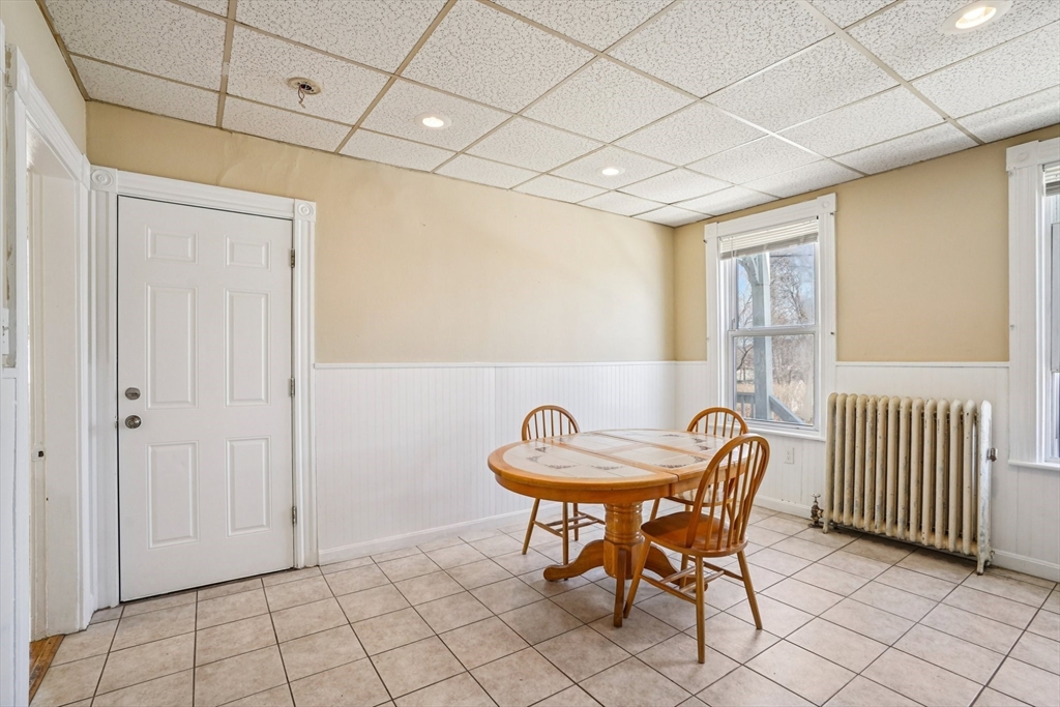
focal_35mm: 16
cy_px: 354
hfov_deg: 96.7
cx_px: 530
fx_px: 471
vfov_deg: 73.8
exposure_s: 1/30
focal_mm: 16
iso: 400
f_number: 8
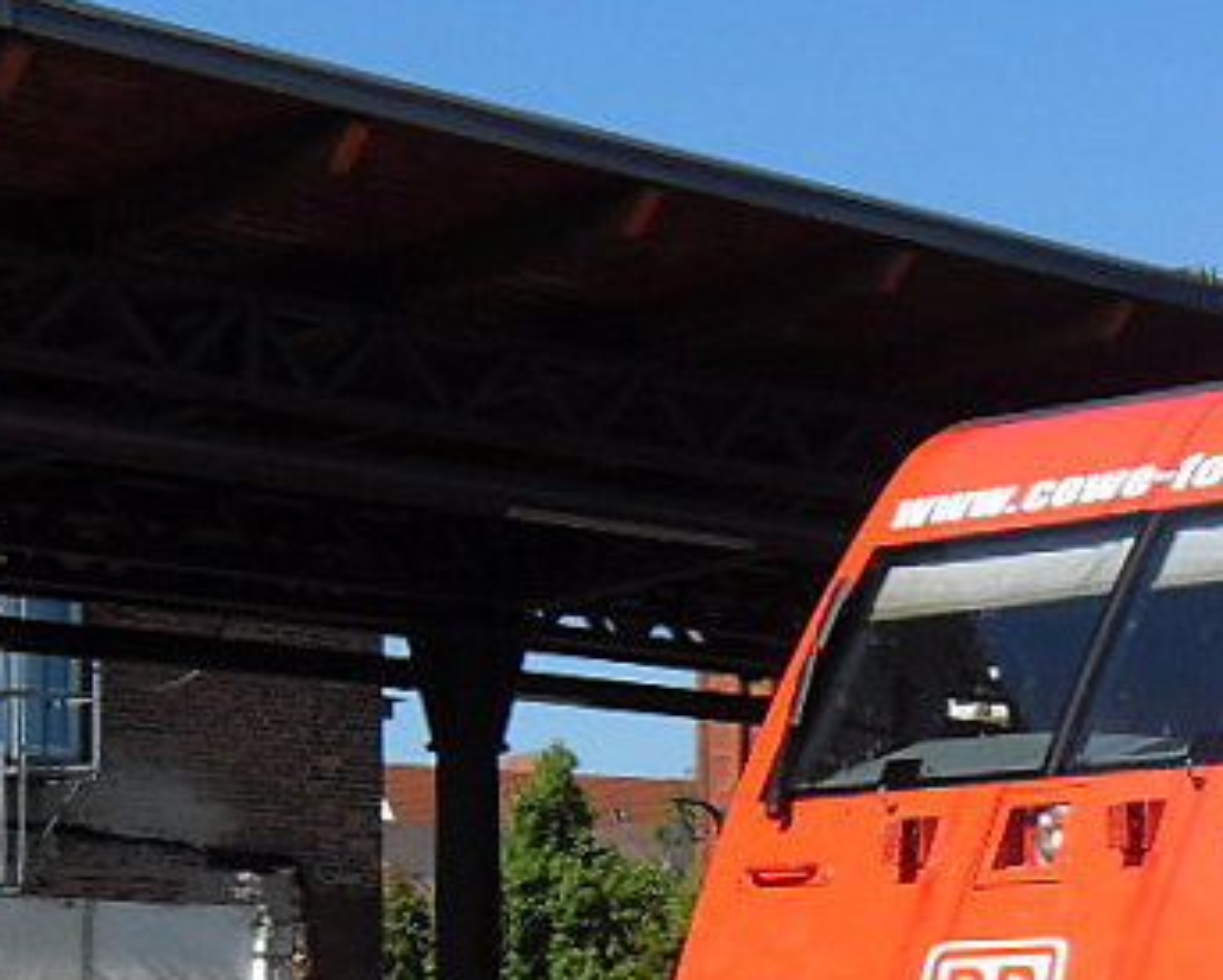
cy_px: 827
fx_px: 3586
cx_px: 1547
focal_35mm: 99
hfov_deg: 18.2
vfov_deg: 15.4
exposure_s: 1/250
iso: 80
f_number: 7
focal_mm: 6.3
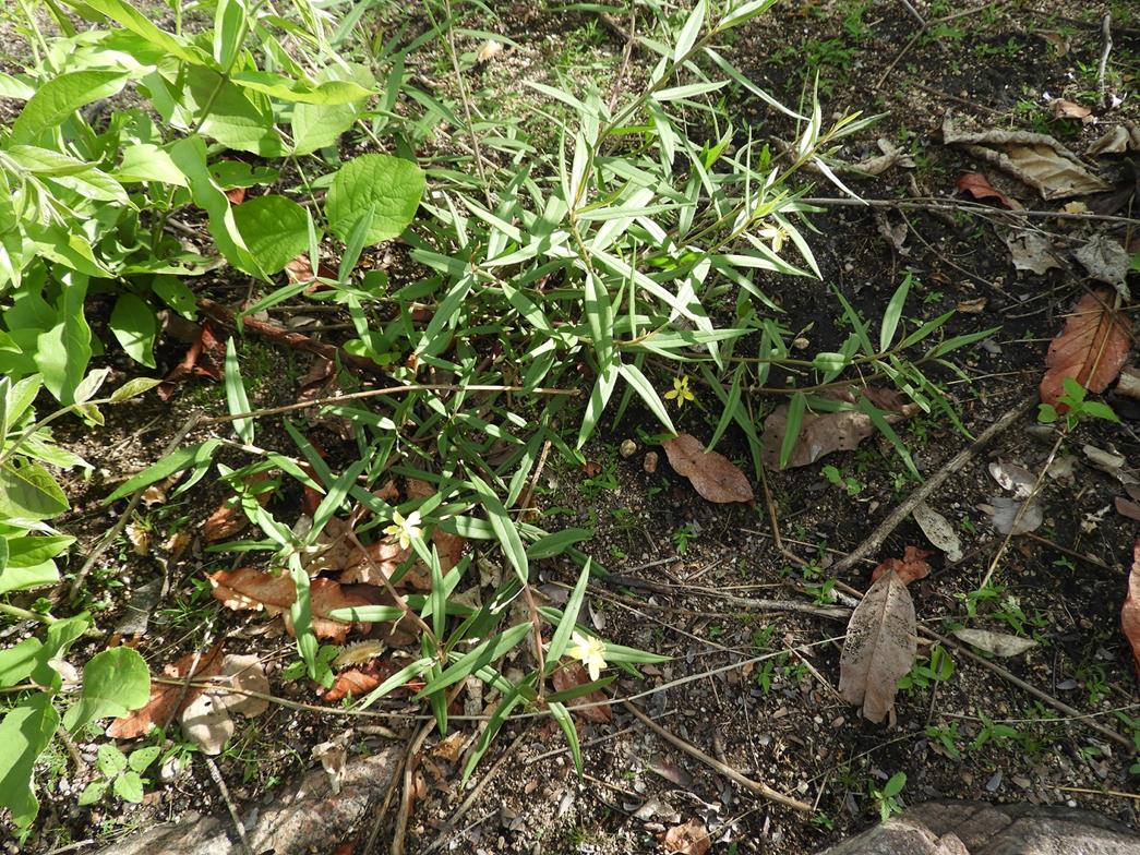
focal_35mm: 24
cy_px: 428
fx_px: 790
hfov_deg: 71.6
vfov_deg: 56.8
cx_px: 570
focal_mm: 4.3
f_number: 3.3
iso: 100
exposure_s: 1/320
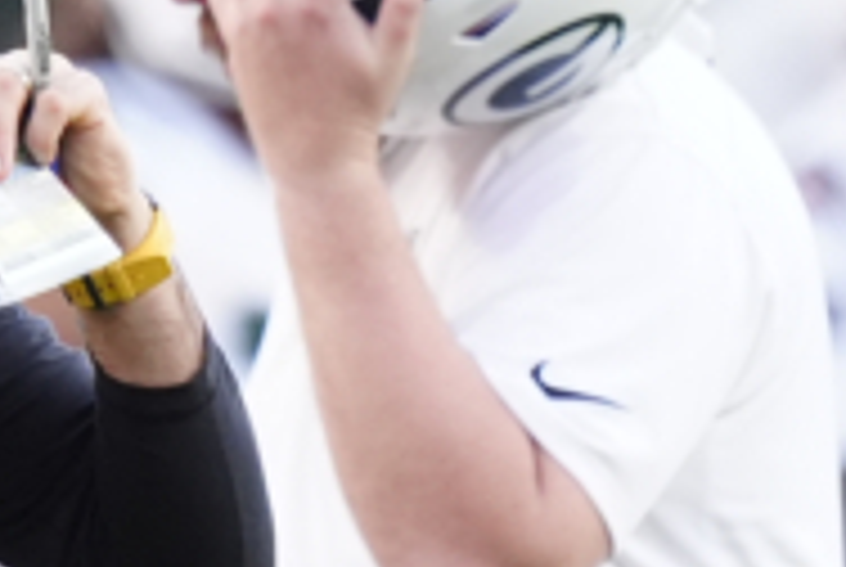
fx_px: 82896
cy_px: 488
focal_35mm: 3522
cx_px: -400
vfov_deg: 0.4
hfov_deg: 0.6
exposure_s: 1/1600
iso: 3200
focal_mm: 560
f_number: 4
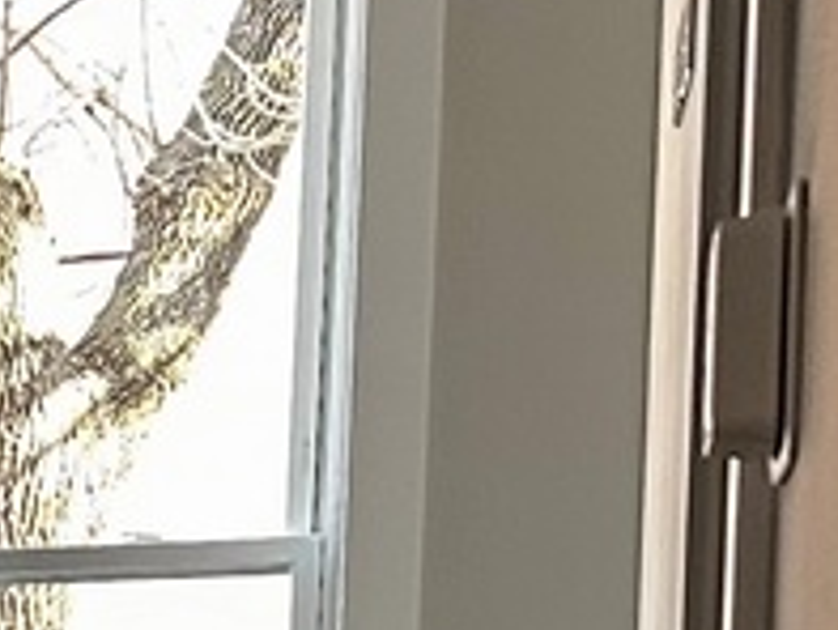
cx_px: -1863
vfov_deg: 8.0
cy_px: 1349
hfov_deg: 8.8
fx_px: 4239
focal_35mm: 175
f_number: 1.78
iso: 400
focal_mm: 6.86
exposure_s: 1/60
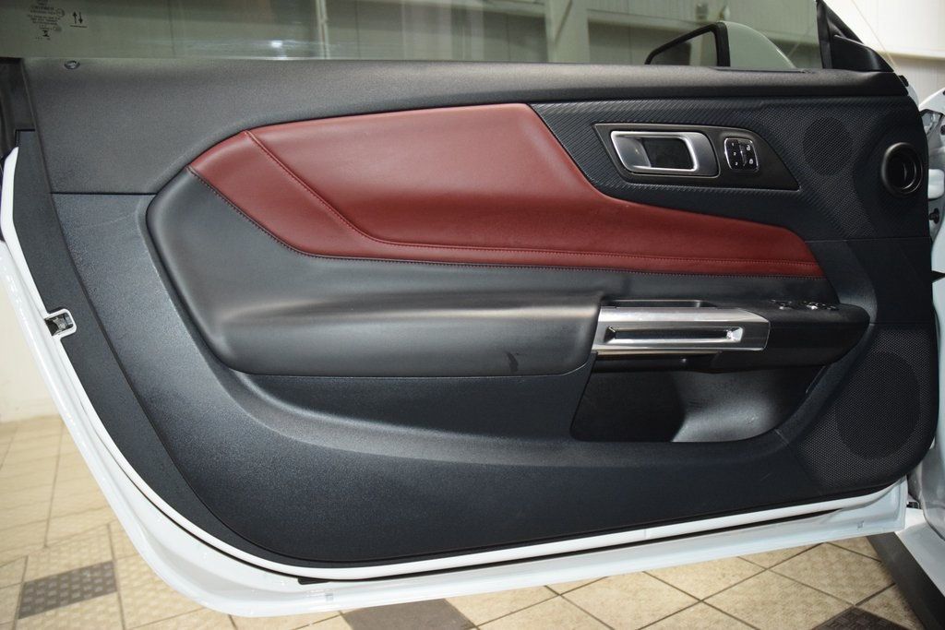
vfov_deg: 47.9
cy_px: 315
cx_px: 472
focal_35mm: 27
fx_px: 709
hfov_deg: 67.4
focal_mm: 18
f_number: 3.5
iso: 2500
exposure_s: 1/125
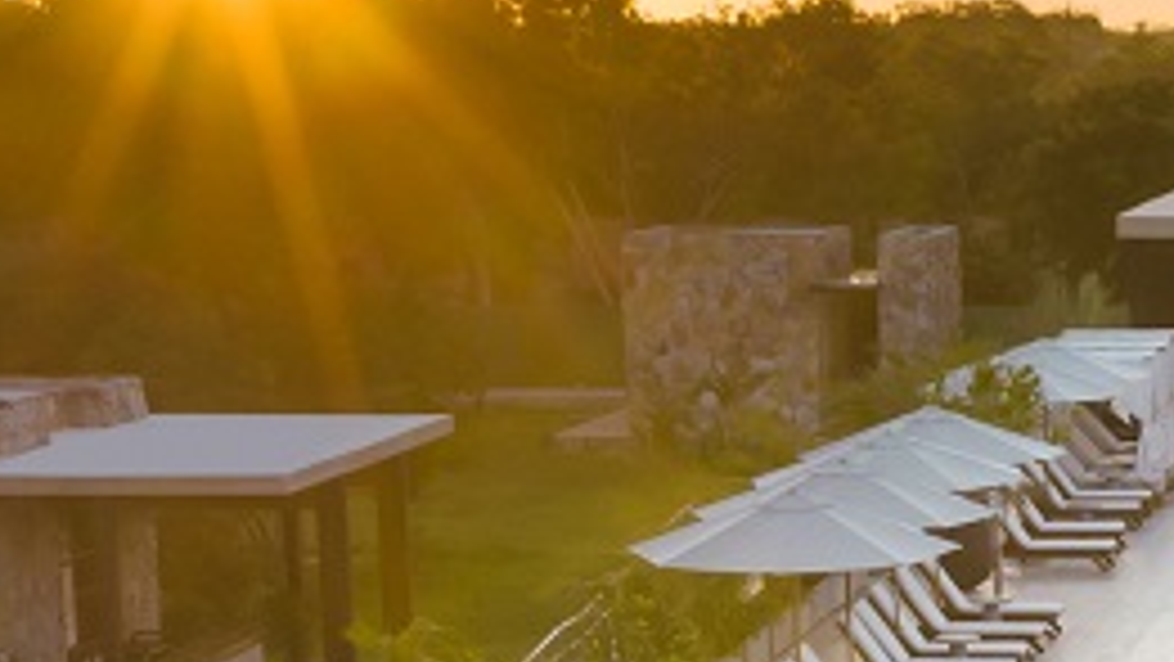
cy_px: 1304
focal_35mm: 150
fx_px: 4671
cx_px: 1525
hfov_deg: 13.8
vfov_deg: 7.8
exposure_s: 1/80
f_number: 5
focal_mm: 12.29
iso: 800
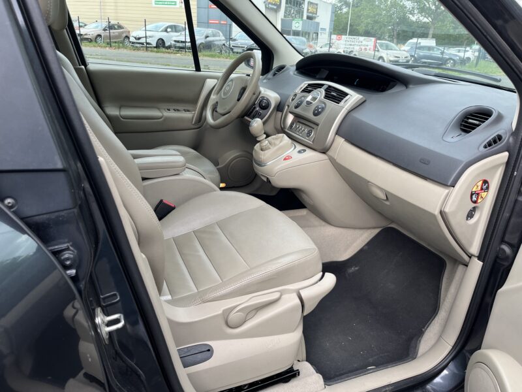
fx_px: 392
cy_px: 196
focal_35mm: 26
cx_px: 261
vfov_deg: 53.1
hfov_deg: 67.3
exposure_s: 1/170
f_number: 1.6
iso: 40
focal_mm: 5.1
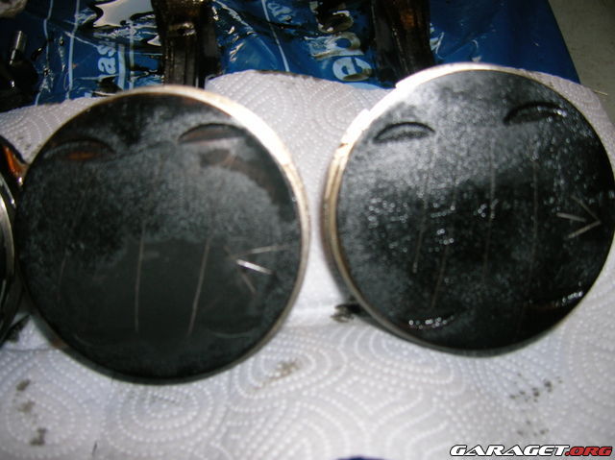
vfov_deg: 41.7
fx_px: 604
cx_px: 308
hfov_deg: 54.0
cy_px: 230
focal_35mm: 34
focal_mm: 5.7
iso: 50
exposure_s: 1/60.1
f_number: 2.9
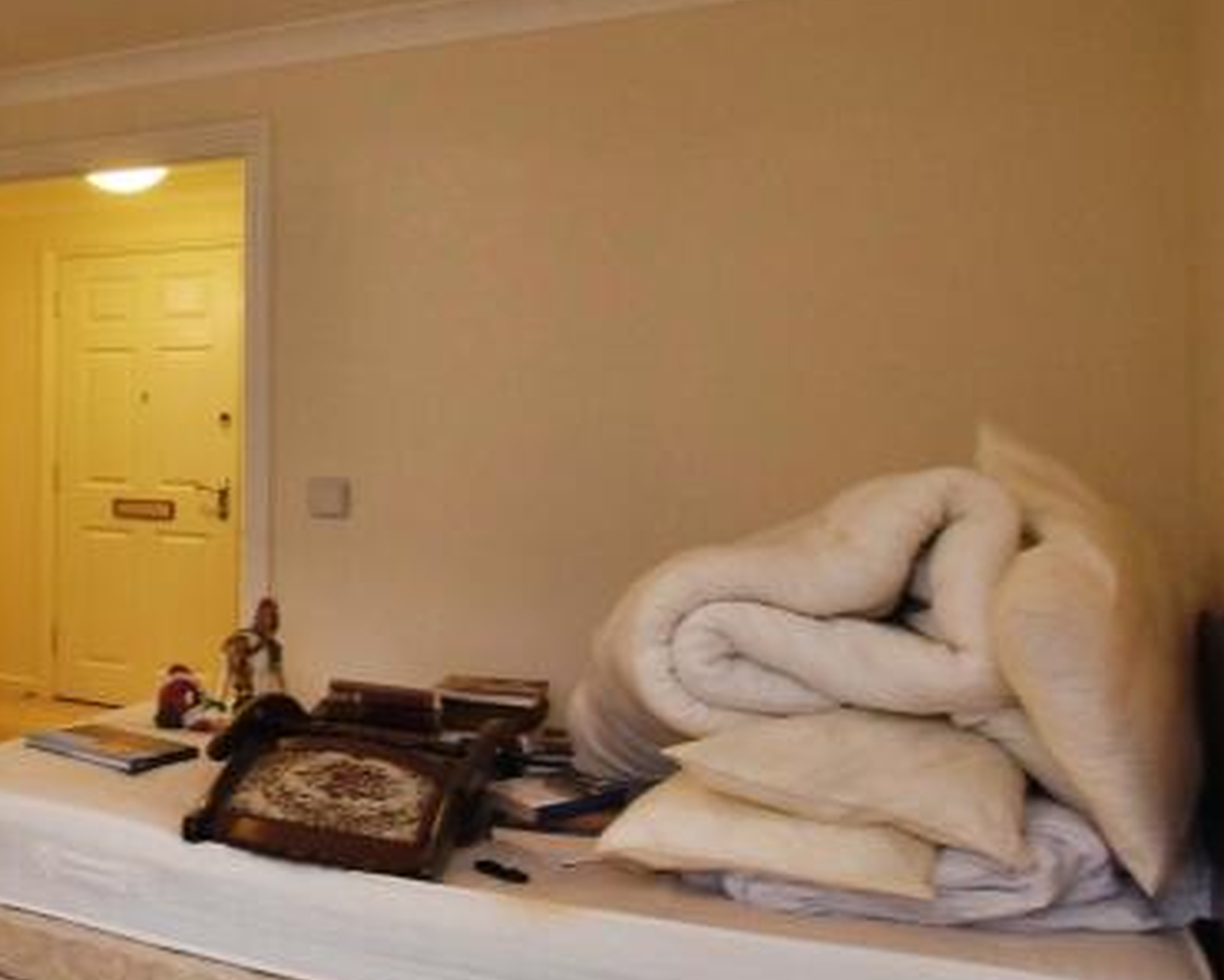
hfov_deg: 36.3
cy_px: 389
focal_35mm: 39
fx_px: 1413
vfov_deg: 38.1
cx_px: -245
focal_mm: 10
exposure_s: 1/20
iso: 400
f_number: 8
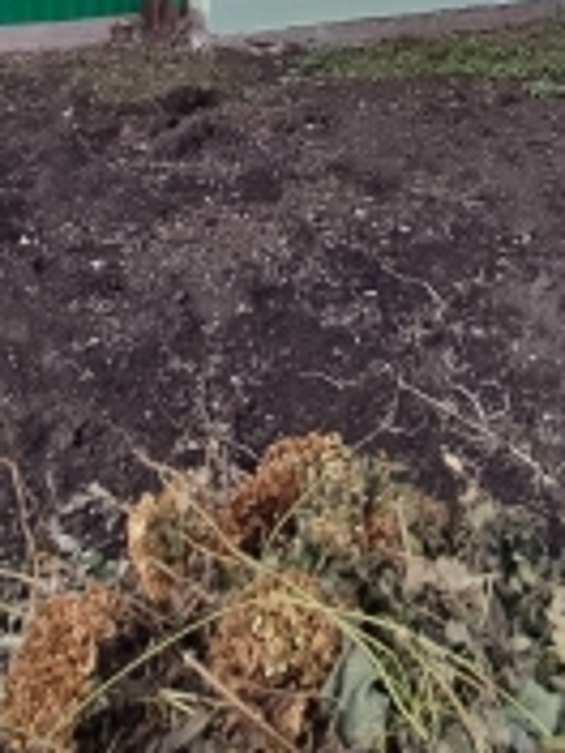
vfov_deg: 40.3
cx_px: 353
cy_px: -21
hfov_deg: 35.8
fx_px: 871
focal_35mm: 40
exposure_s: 1/881
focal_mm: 1.6
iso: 50
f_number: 2.2
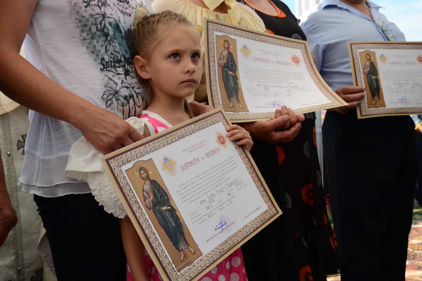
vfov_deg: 25.8
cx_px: 211
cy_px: 140
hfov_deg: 37.9
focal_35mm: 52
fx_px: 615
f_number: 8
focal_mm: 35
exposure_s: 1/100
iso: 100
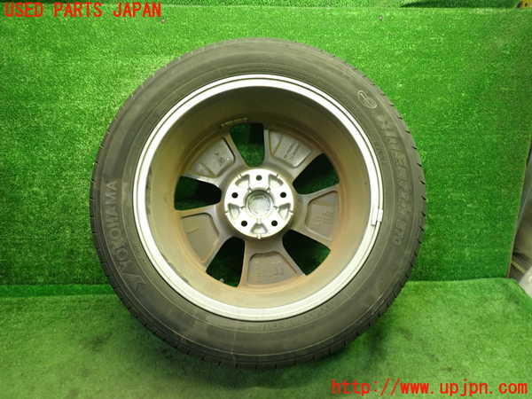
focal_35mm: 25
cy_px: 200
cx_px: 266
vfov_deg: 54.9
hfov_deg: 69.4
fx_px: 384
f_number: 2
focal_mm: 4.5
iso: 250
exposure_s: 1/30
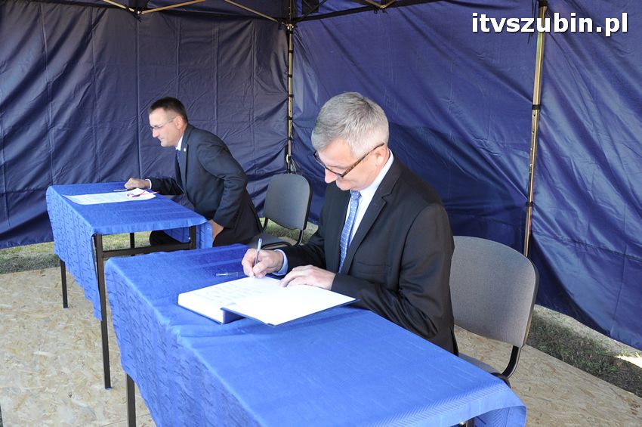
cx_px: 321
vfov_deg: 39.9
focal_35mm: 33
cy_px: 214
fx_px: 588
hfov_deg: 57.3
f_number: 5
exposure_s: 1/100
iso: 400
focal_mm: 22
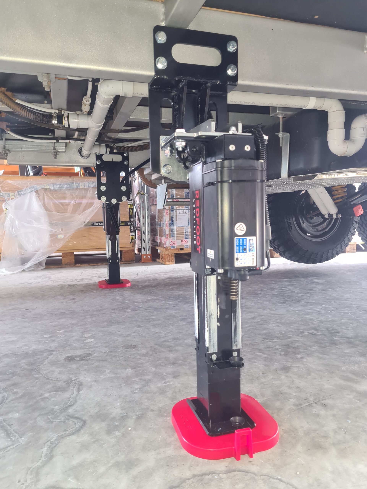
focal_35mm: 26
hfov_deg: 53.1
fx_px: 368
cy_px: 244
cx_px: 184
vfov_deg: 67.3
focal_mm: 5.4
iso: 320
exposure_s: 1/50
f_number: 1.8
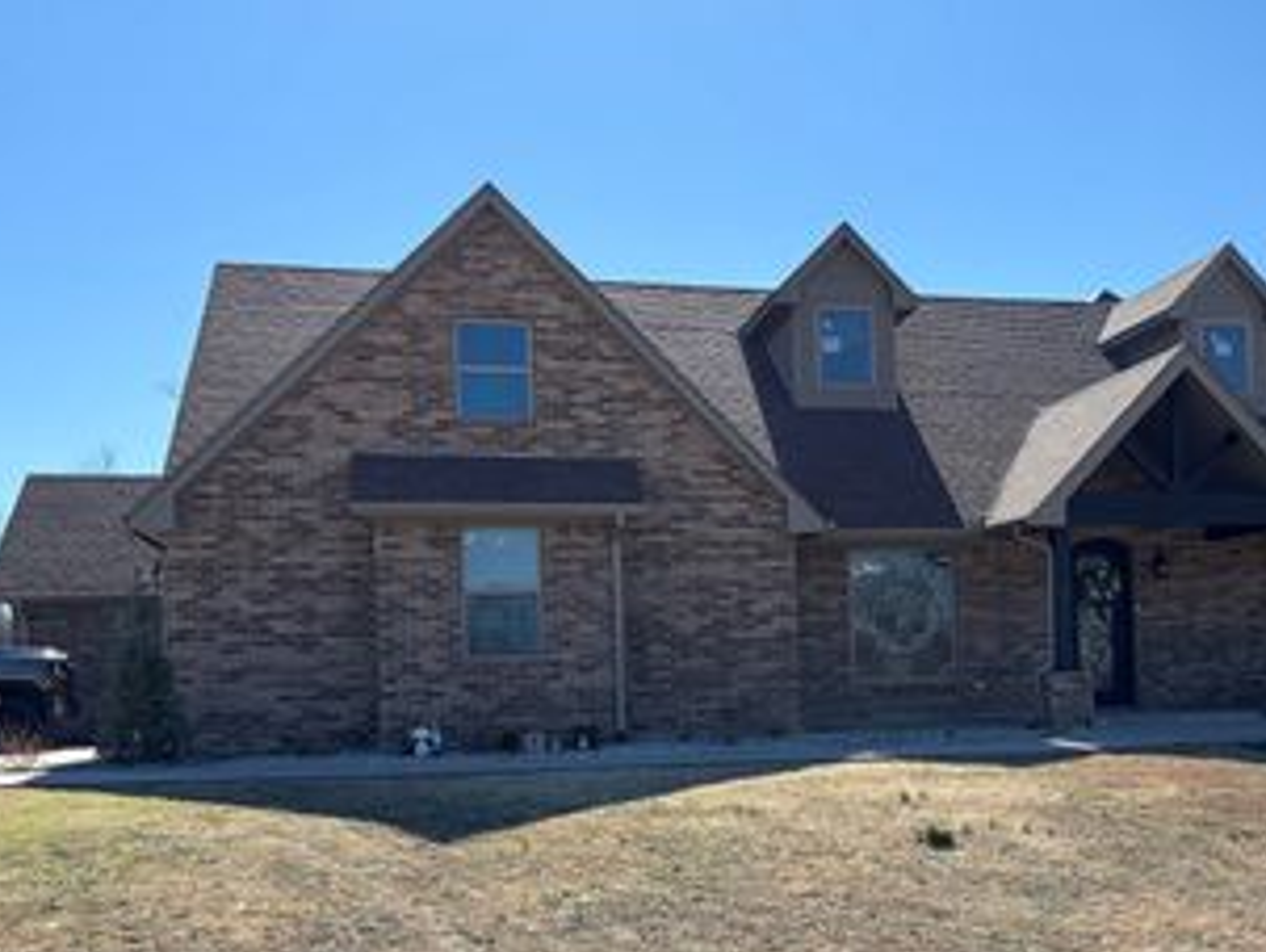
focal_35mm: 43
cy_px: 644
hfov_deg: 42.8
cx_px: 914
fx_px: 1574
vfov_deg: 33.3
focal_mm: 5.96
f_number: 1.6
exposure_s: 1/3413
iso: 50
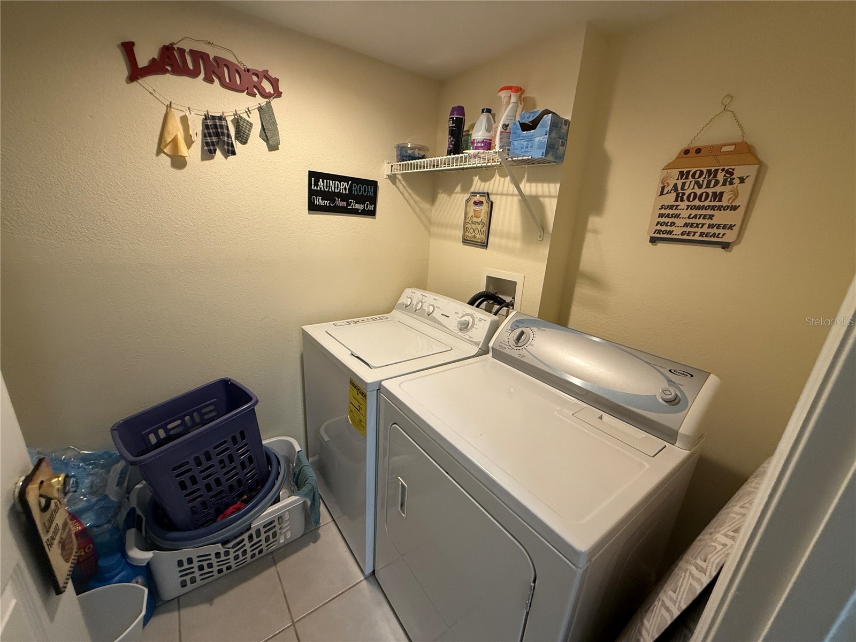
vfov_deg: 85.7
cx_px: 428
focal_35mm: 14
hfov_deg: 102.1
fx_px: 346
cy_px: 321
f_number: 2.2
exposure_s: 1/120
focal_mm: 2.22
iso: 320
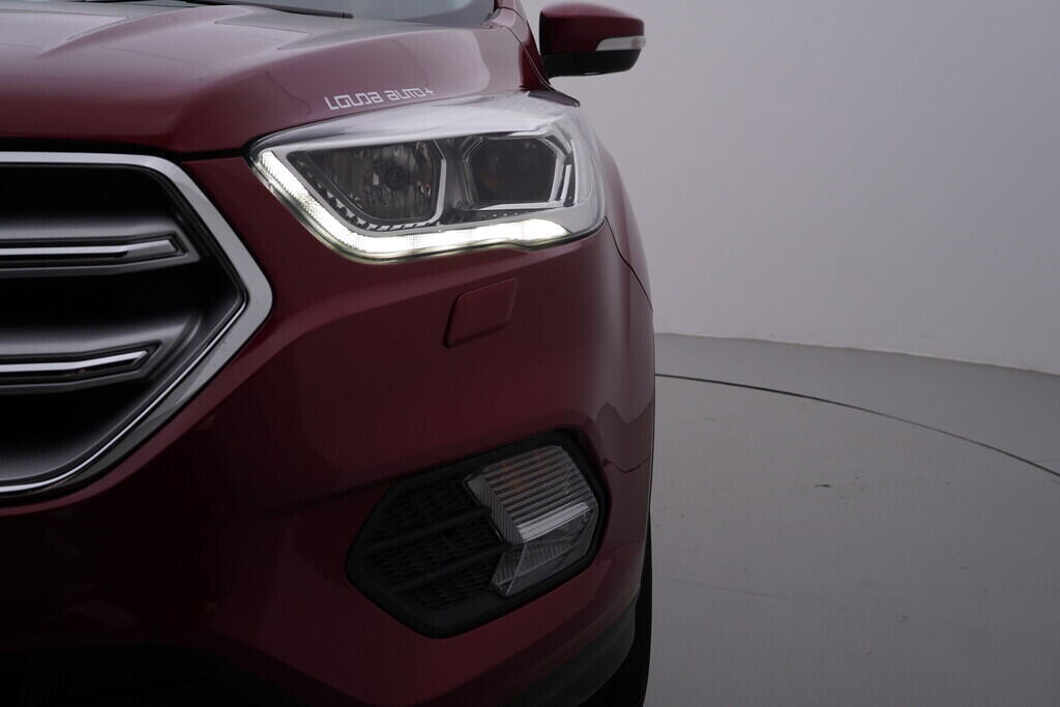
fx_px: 1060
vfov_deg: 36.9
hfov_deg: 53.1
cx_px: 530
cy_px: 354
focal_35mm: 36
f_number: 5.6
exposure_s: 1/160
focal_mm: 24
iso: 125
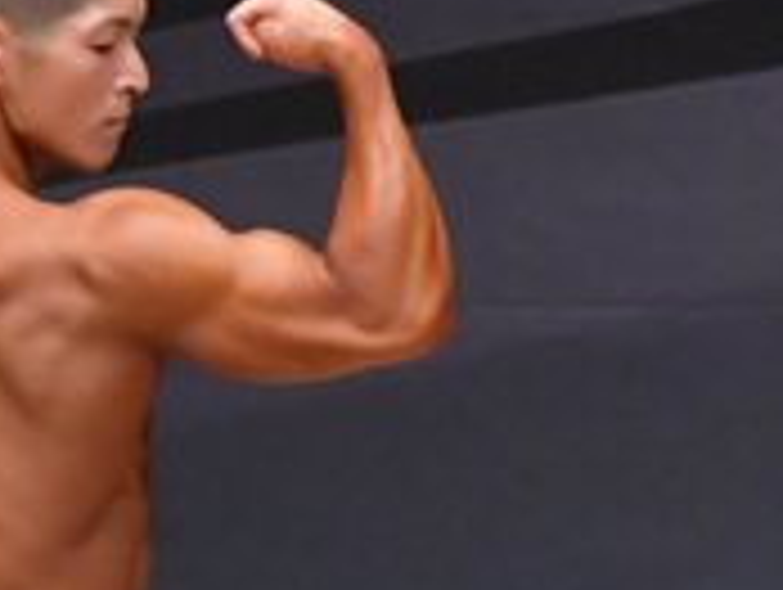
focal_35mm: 1218
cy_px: 802
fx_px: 27589
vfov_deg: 1.2
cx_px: 416
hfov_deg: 1.6
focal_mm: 190
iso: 6400
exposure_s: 1/400
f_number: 5.6
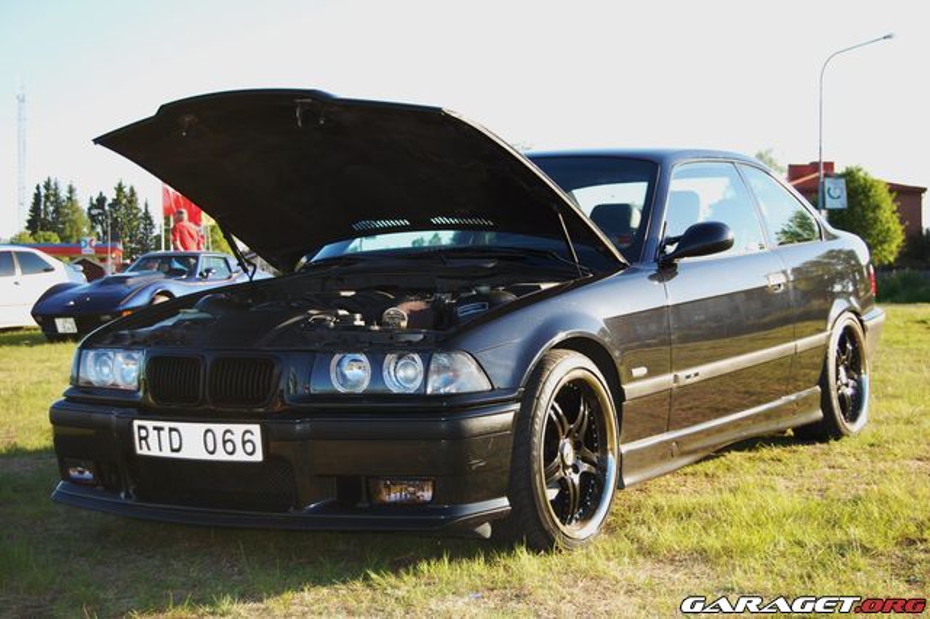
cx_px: 465
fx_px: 1549
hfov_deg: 33.4
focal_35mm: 60
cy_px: 310
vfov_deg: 22.6
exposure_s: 1/400
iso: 400
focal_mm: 40
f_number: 5
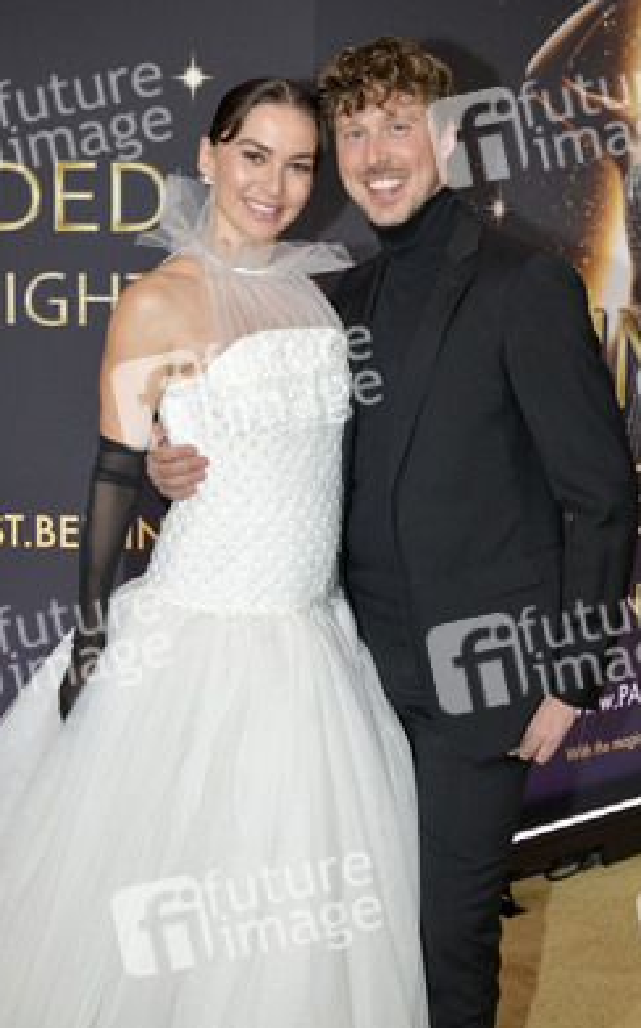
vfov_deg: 40.3
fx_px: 1399
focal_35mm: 50
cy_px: 521
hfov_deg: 25.8
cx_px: 323
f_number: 6.3
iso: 1250
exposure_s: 1/250
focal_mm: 48
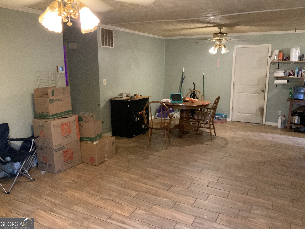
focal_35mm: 29
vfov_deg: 48.2
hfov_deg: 61.7
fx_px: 256
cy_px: 114
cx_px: 152
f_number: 1.8
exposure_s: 1/30
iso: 400
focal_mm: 3
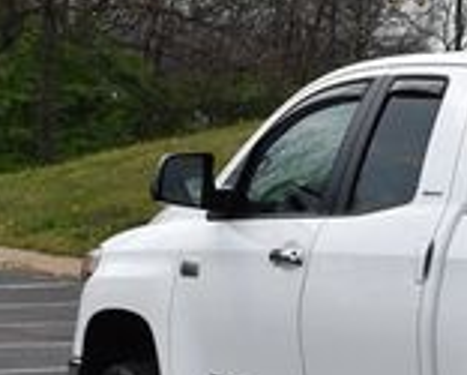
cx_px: 811
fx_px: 3043
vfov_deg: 7.0
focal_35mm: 220
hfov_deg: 8.5
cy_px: 218
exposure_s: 1/250
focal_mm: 38
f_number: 8
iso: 100
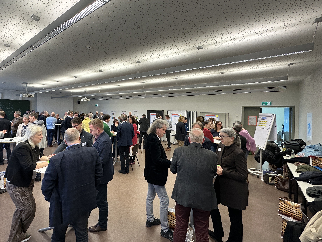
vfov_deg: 74.6
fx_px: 158
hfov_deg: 90.1
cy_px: 111
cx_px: 132
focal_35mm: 17
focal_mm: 2.22
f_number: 2.2
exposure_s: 1/100
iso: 100
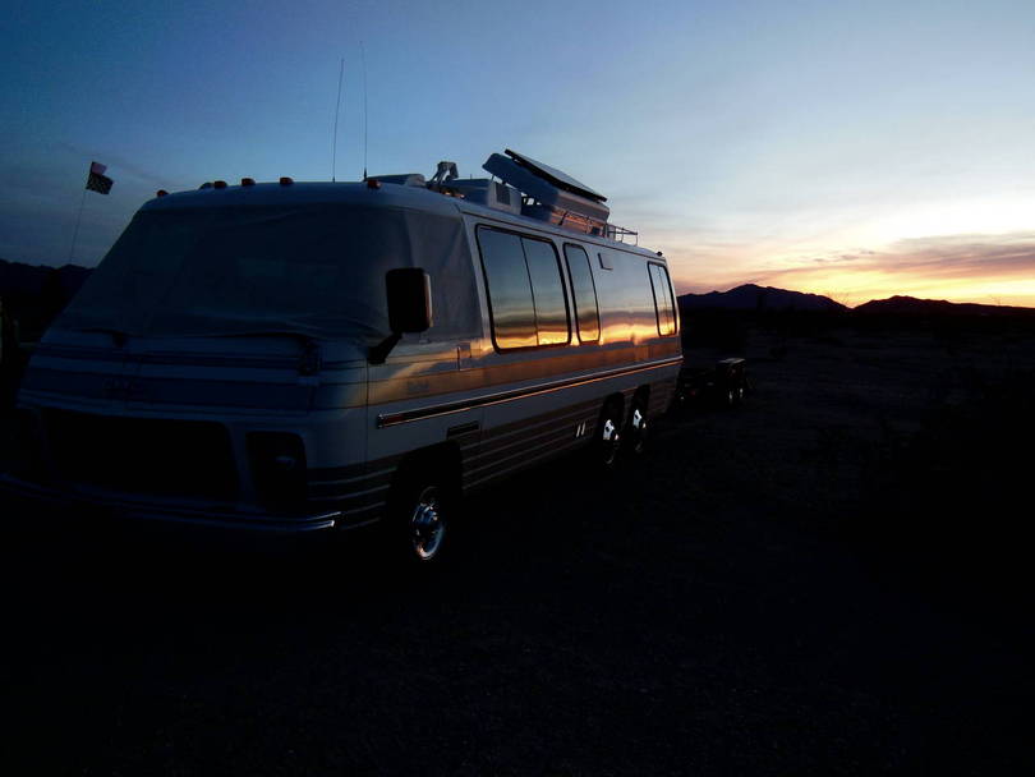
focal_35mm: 29
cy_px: 388
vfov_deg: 48.3
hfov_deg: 61.6
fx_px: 867
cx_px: 518
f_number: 3.7
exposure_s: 1/25
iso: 400
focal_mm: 5.2
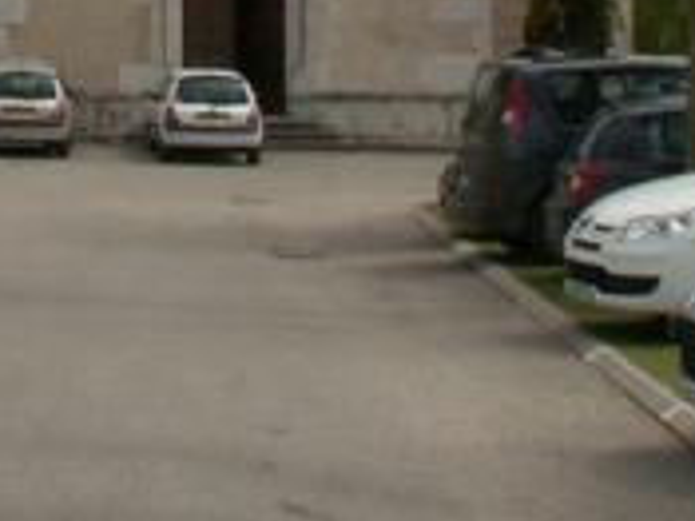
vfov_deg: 11.0
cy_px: -302
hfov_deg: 15.3
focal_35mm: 128
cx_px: 119
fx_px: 2568
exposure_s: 1/200
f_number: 7.1
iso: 50
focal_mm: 5.86
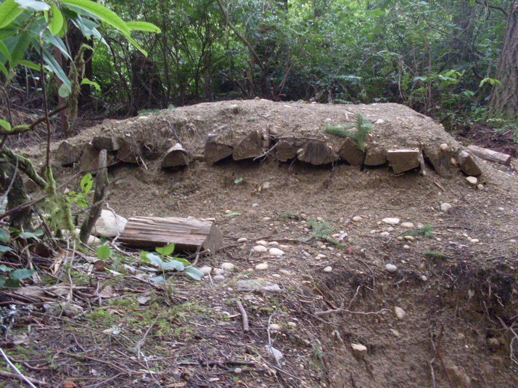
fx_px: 569
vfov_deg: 37.7
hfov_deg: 49.0
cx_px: 259
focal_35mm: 38
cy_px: 194
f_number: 2.8
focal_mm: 6.3
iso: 200
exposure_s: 1/30
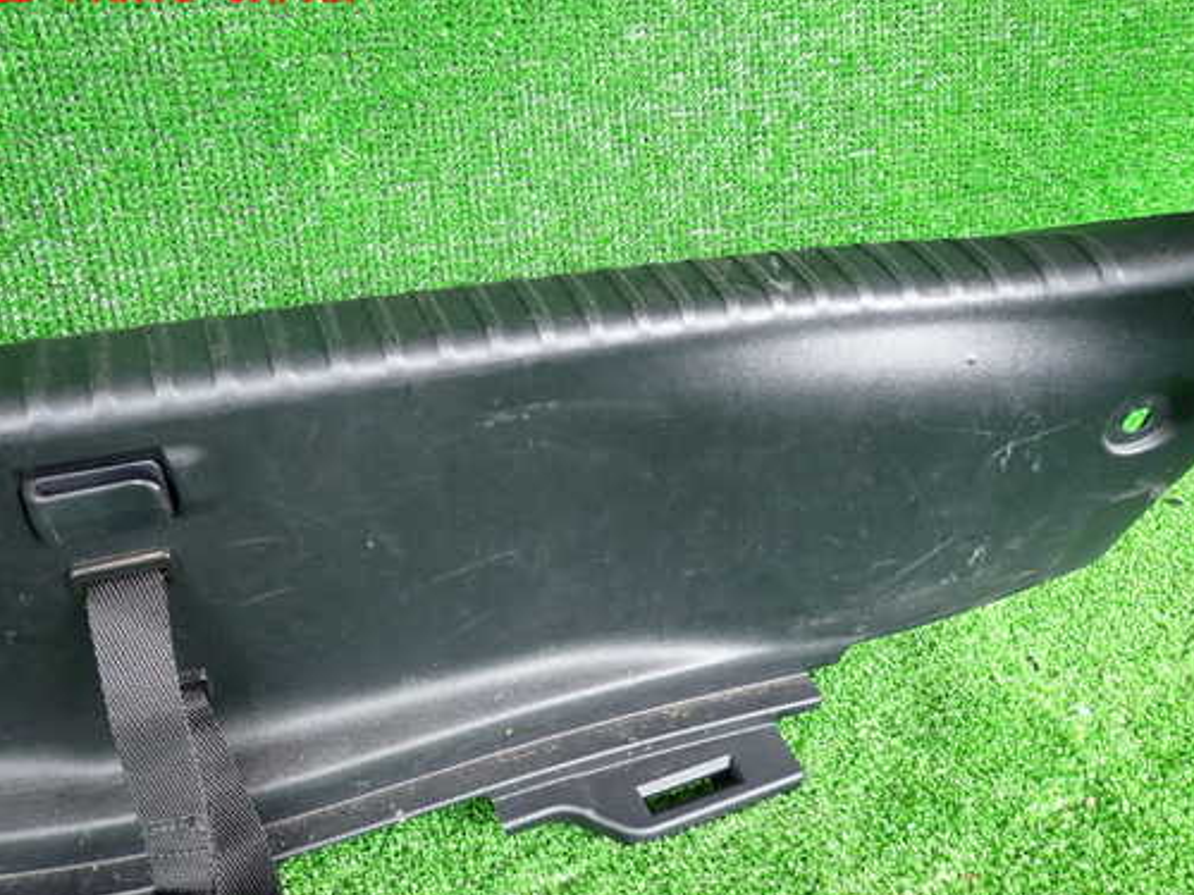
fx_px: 1035
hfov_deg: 59.9
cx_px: 638
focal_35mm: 30
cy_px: 494
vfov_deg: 46.7
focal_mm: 4.5
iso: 200
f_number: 2
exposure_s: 1/50
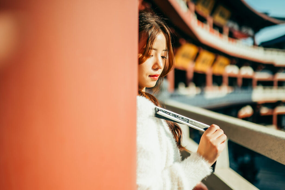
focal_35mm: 35
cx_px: 142
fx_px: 277
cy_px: 95
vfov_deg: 37.9
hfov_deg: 54.4
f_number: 1.4
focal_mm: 35
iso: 100
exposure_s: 1/8000
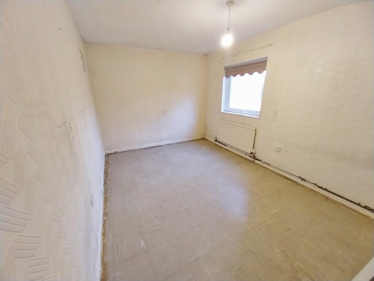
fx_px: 140
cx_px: 187
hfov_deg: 106.2
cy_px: 140
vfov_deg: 89.9
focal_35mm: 13
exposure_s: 1/33.4
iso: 200
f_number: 2.2
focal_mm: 1.13
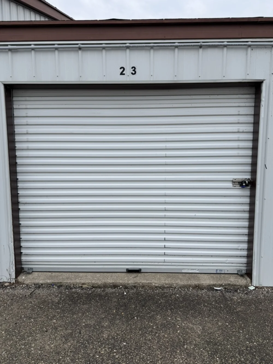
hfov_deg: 56.8
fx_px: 252
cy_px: 182
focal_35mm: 24
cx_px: 136
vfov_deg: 71.6
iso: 80
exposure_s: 1/2174
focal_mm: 6.76
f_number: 1.78
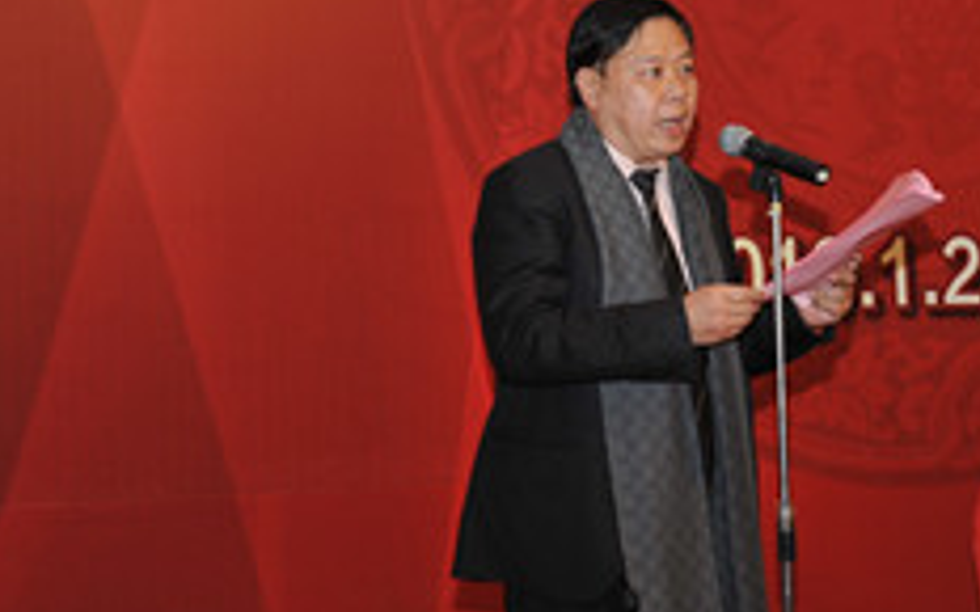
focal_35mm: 99
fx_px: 2644
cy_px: 116
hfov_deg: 20.9
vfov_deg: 13.1
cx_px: 672
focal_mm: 45
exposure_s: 1/60
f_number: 6.3
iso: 800
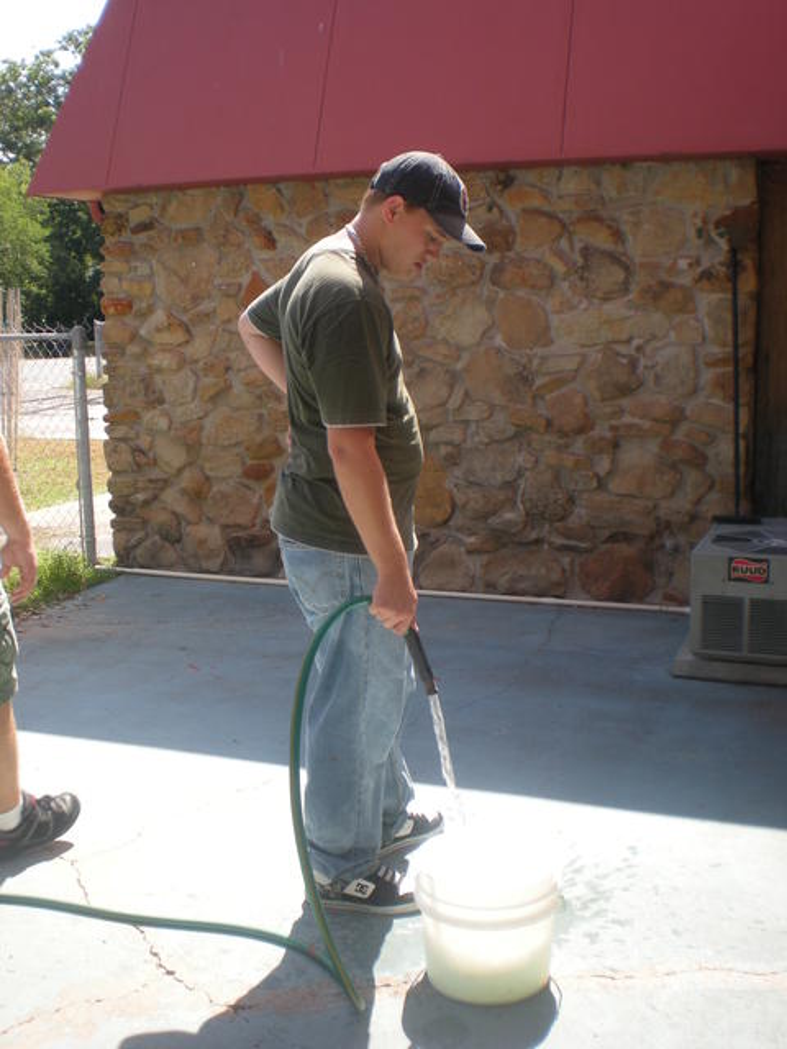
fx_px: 1152
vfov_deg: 49.0
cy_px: 524
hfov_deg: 37.7
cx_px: 394
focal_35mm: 38
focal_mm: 6.3
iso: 64
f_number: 4.6
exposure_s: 1/150
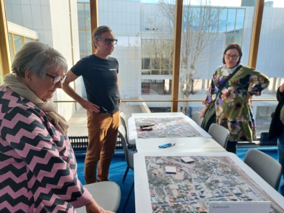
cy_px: 106
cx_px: 142
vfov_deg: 54.9
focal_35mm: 25
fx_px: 205
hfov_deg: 69.4
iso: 80
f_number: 1.8
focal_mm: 4.6
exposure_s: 1/50
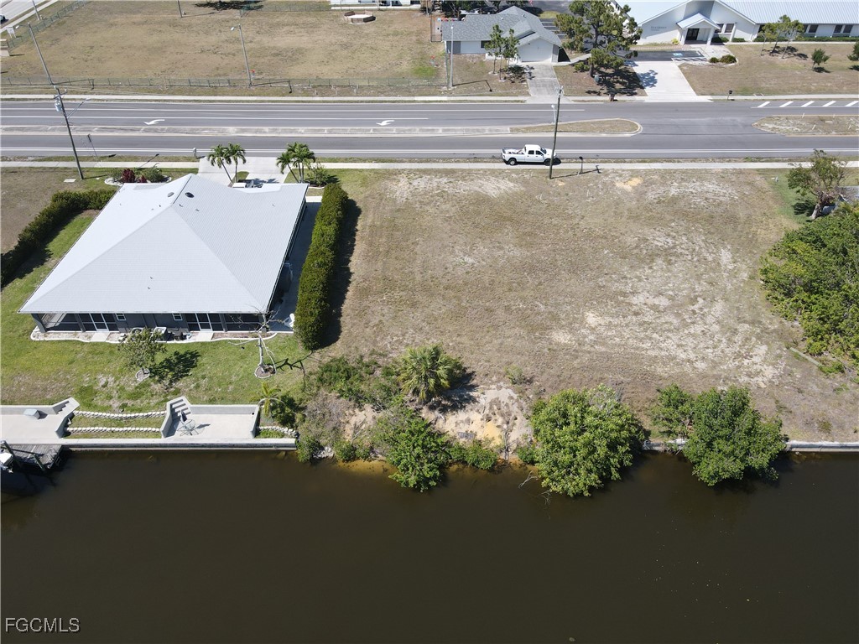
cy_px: 322
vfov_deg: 56.8
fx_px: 596
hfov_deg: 71.6
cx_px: 430
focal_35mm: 24
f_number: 2.8
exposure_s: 1/500
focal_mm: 4.5
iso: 100
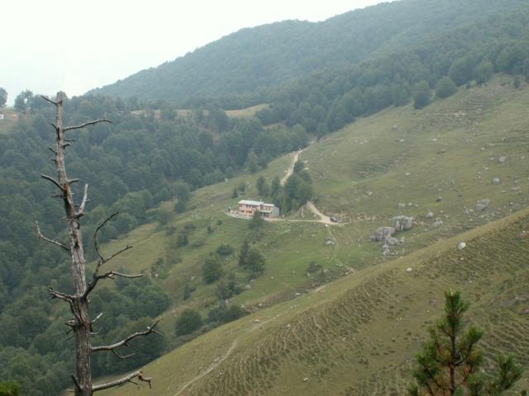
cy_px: 198
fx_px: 825
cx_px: 264
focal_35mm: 54
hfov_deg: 35.5
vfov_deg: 27.0
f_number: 7.1
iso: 50
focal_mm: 9.02
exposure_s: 1/30
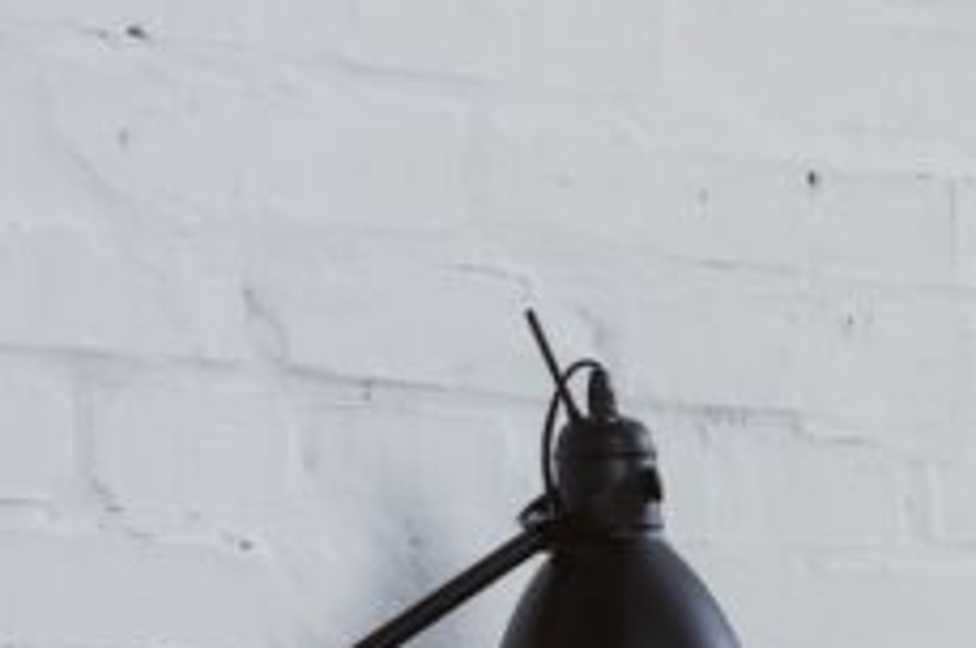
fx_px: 6064
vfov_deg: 6.1
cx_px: 2076
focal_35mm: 224
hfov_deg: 8.6
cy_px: 552
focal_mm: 50
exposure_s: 1/160
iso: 320
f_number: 9
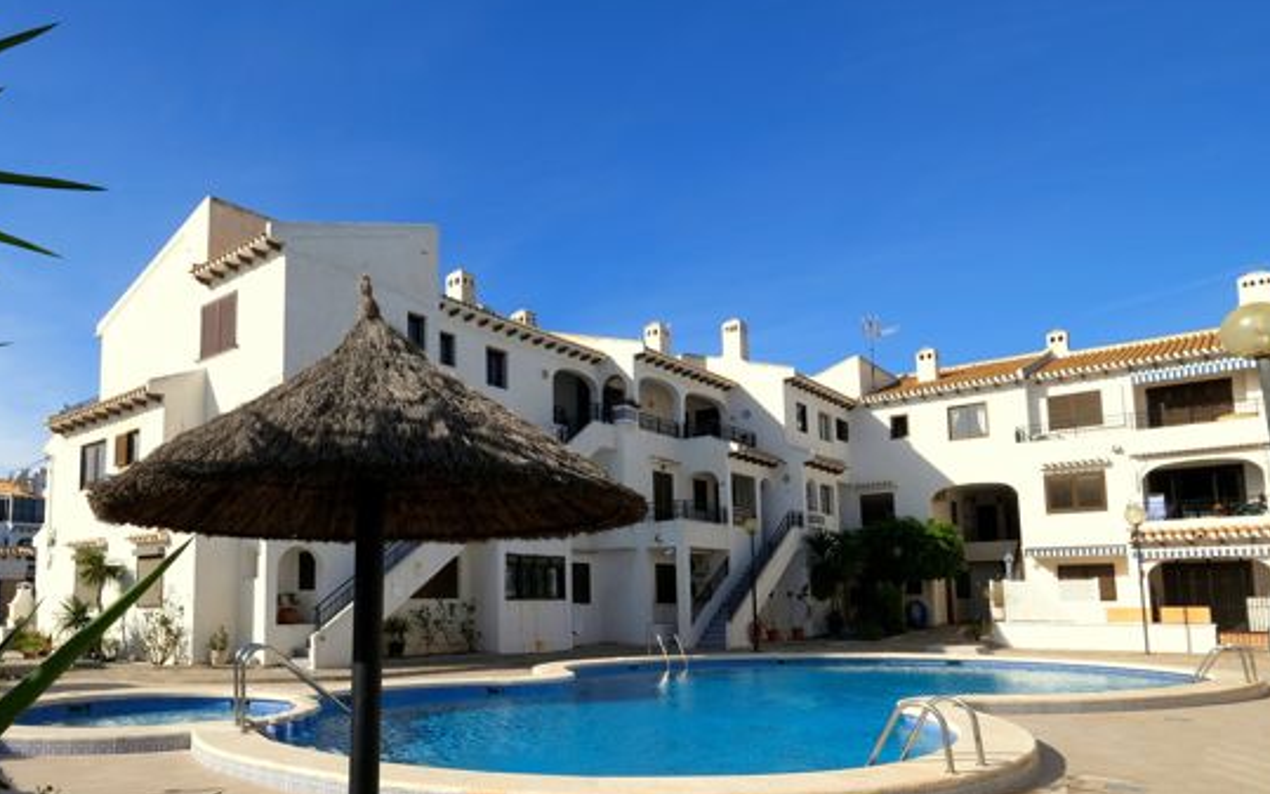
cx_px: 543
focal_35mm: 20
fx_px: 692
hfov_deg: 84.5
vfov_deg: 59.0
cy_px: 488
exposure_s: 1/125
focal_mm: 10
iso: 125
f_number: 14
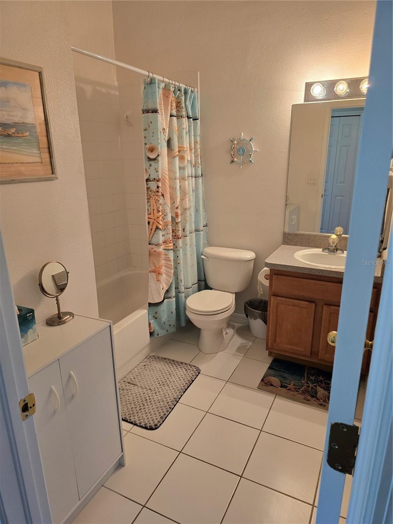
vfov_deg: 73.9
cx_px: 196
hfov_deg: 58.9
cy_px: 262
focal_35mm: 23
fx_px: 348
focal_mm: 6.3
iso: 200
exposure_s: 1/120
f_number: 1.7
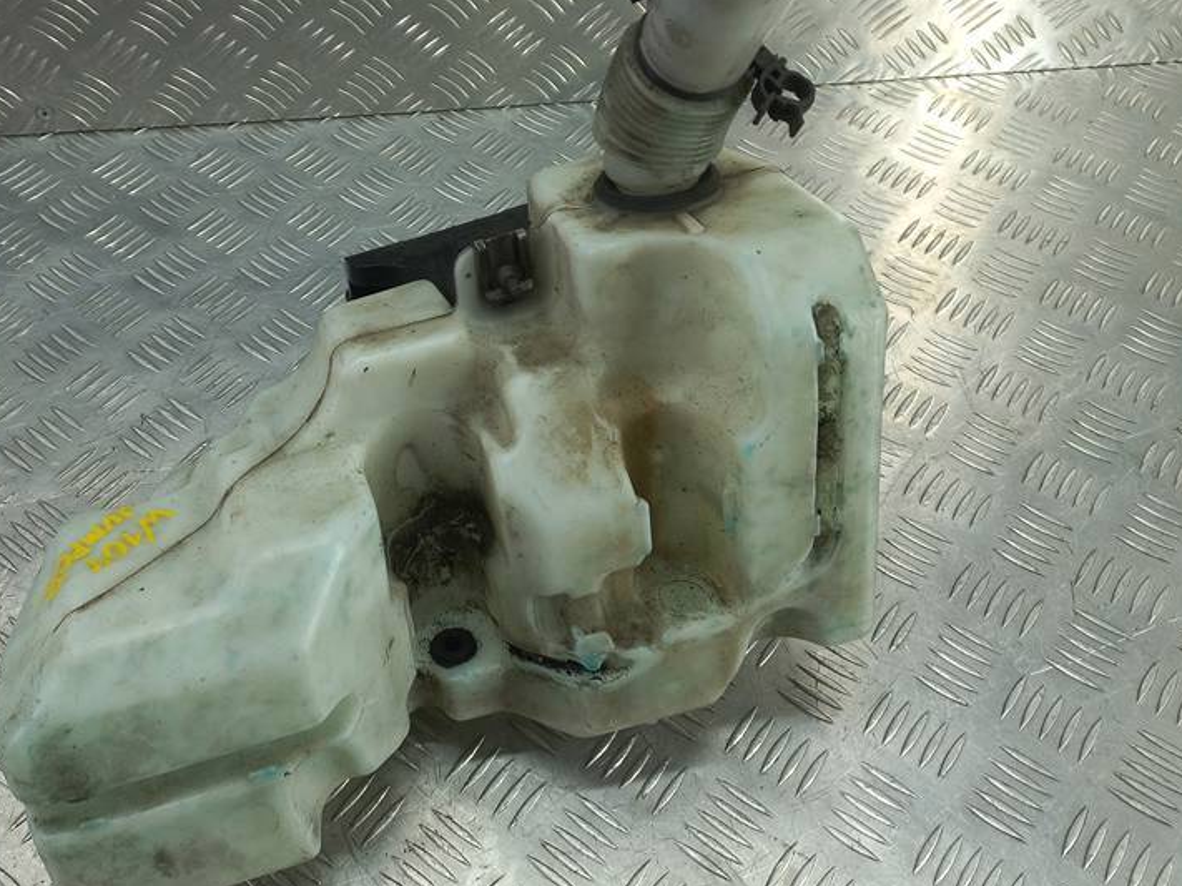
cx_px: 459
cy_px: 361
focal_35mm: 36
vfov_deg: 39.5
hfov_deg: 50.9
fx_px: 1229
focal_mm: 4.6
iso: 50
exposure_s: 1/50
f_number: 1.8
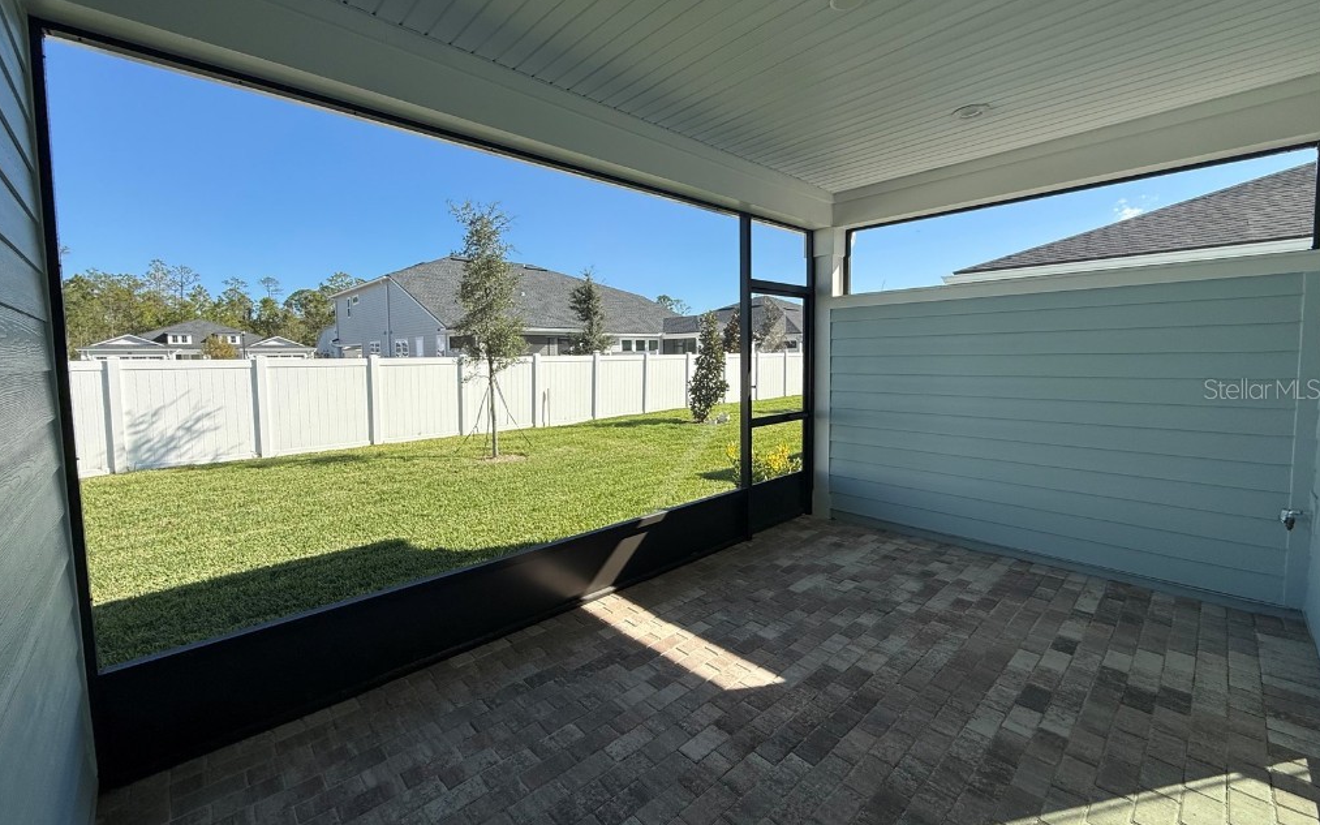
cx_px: 659
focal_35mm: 15
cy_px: 388
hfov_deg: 101.5
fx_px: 540
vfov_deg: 74.7
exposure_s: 1/942
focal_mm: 2.22
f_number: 2.2
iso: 50
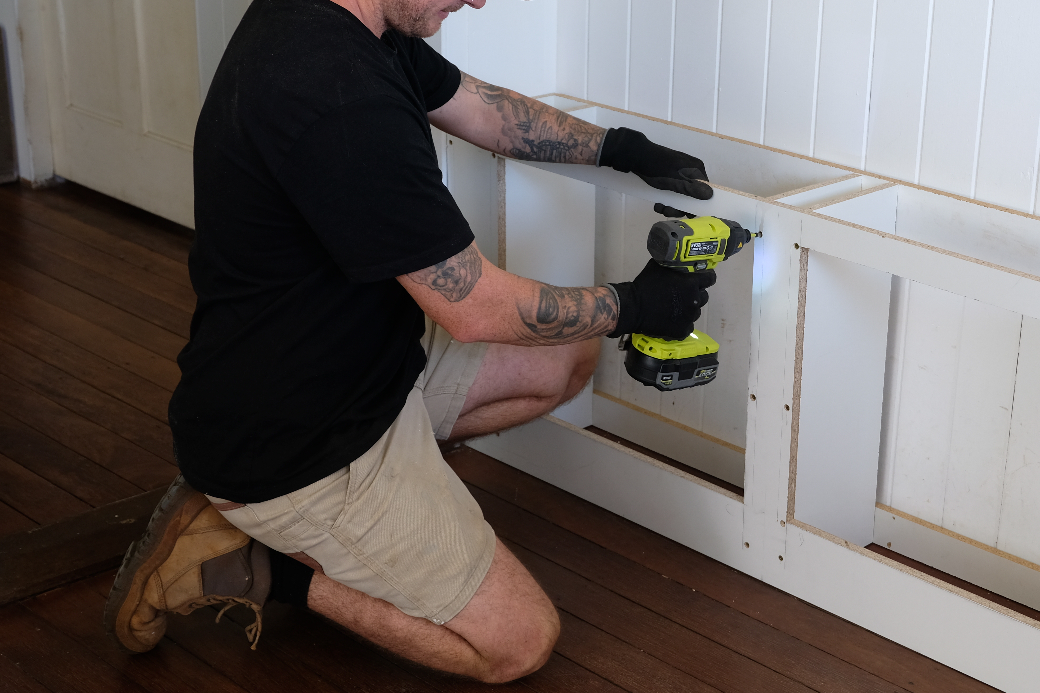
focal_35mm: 55
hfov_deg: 35.5
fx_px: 1589
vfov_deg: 24.6
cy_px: 319
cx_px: 770
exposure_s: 1/40
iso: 200
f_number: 3.2
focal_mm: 24.3
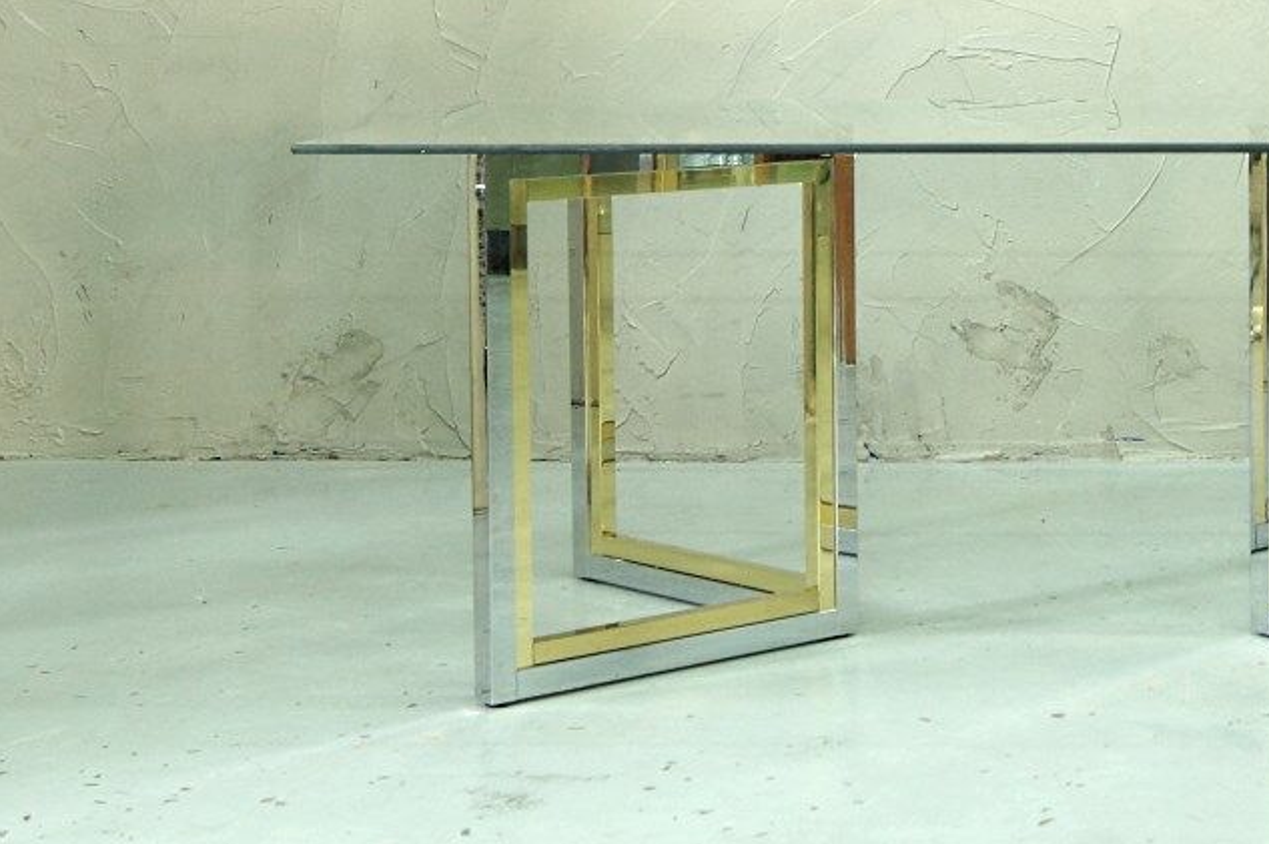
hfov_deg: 24.1
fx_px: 2923
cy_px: 90
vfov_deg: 16.2
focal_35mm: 83
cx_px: 1010
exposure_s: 1/10
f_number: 7.1
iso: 400
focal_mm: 28
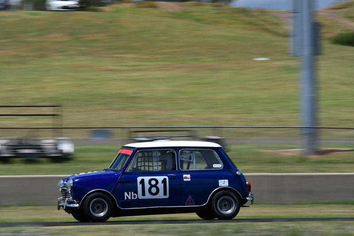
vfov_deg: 6.5
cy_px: 118
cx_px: 177
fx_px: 2066
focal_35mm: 210
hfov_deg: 9.8
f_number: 14
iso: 160
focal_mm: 140
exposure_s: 1/200
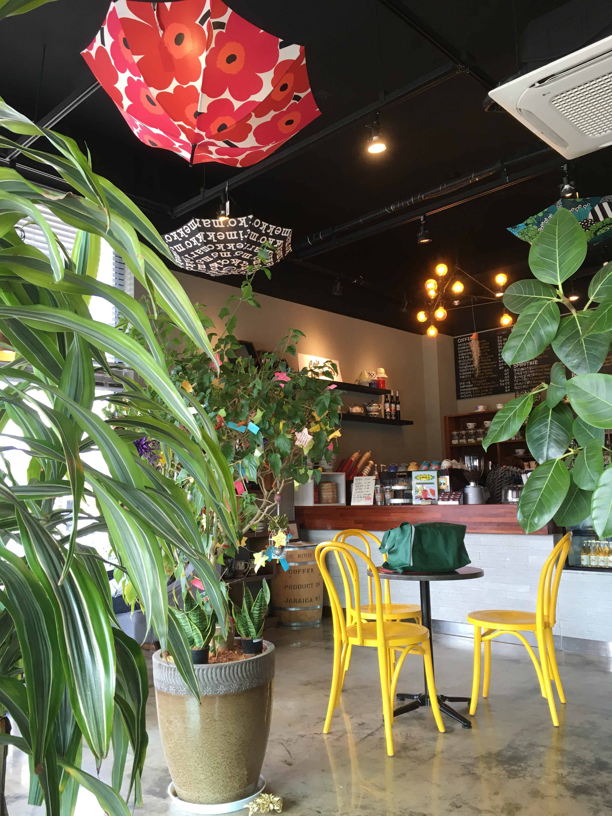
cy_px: 408
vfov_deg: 61.7
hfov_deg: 48.2
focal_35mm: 29
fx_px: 684
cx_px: 306
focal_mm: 4.15
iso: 32
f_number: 2.2
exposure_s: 1/30
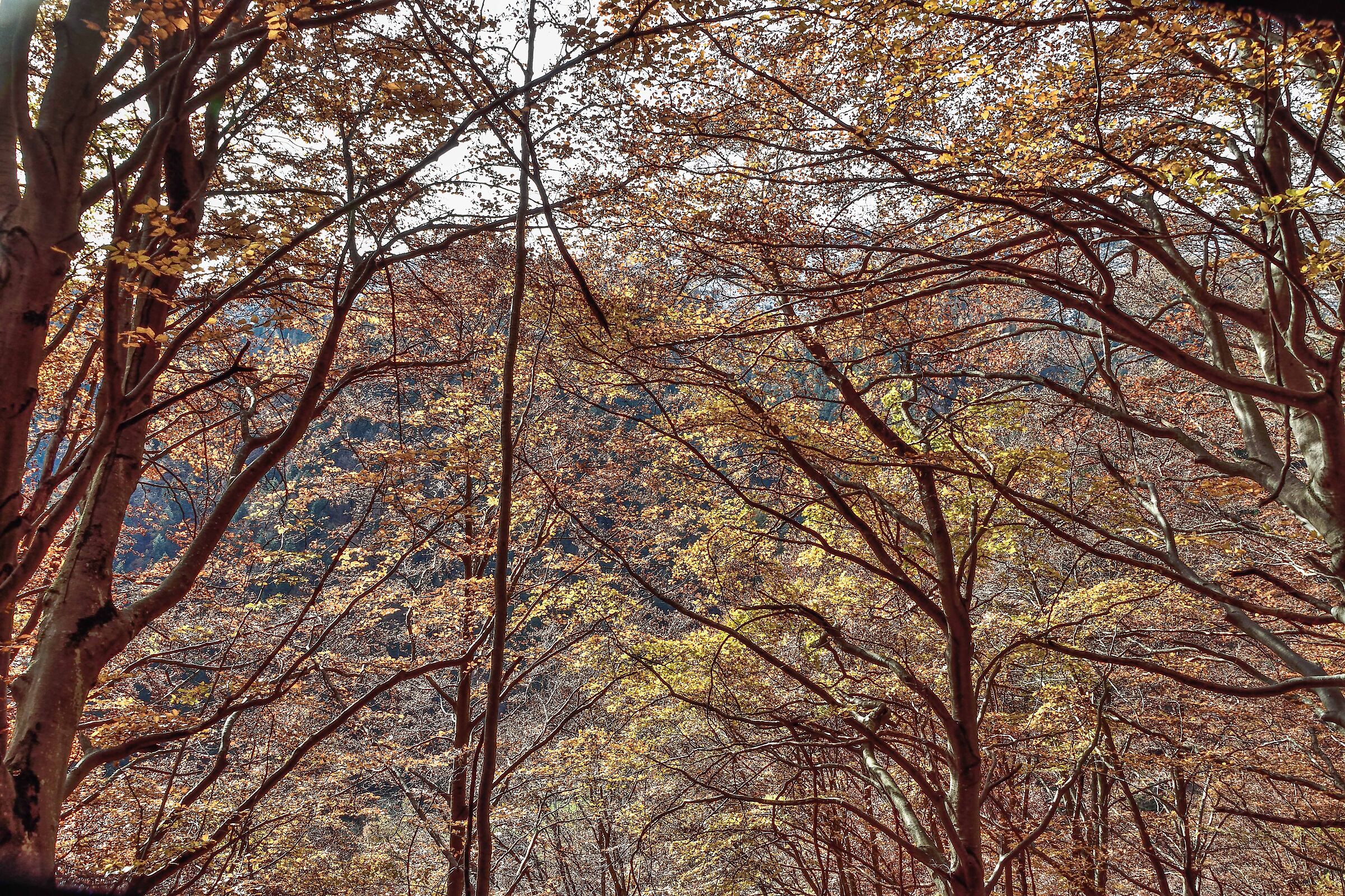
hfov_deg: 67.4
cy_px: 448
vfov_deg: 47.9
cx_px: 672
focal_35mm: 27
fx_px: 1009
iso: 100
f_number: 9
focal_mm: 18
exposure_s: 1/50
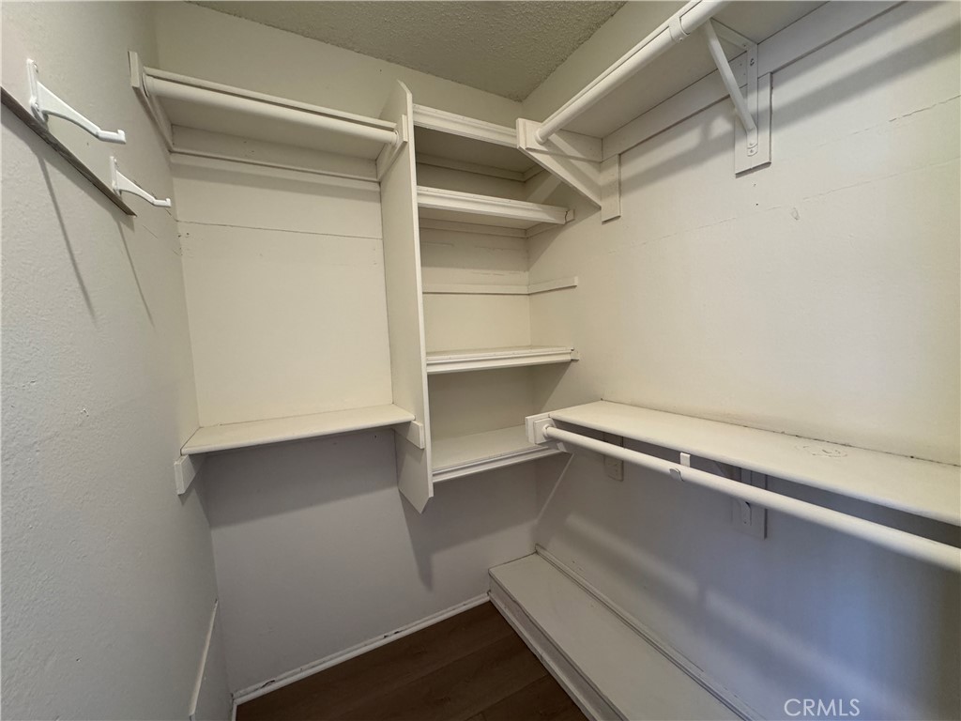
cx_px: 480
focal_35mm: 14
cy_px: 360
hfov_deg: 102.1
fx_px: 389
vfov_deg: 85.7
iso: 250
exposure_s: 1/120
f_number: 2.2
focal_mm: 2.22
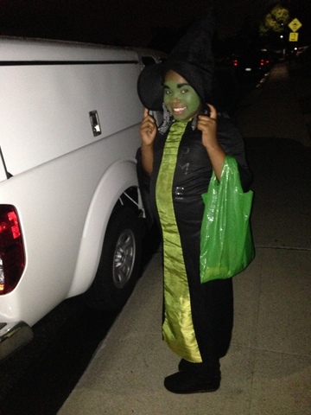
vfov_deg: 55.4
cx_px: 156
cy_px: 208
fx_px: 395
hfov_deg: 42.9
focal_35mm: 33
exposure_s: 1/16
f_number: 2.4
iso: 800
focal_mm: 4.12
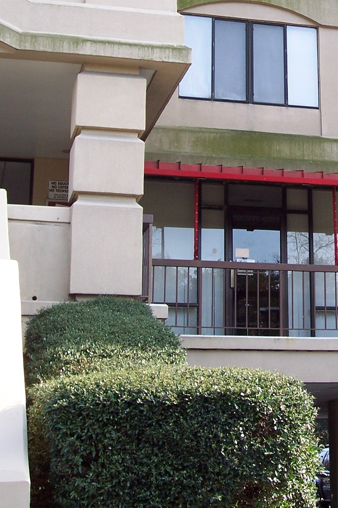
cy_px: 155
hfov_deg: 17.8
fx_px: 1056
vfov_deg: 26.8
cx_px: 324
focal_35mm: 75
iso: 100
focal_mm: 8
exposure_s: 1/180
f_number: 3.4
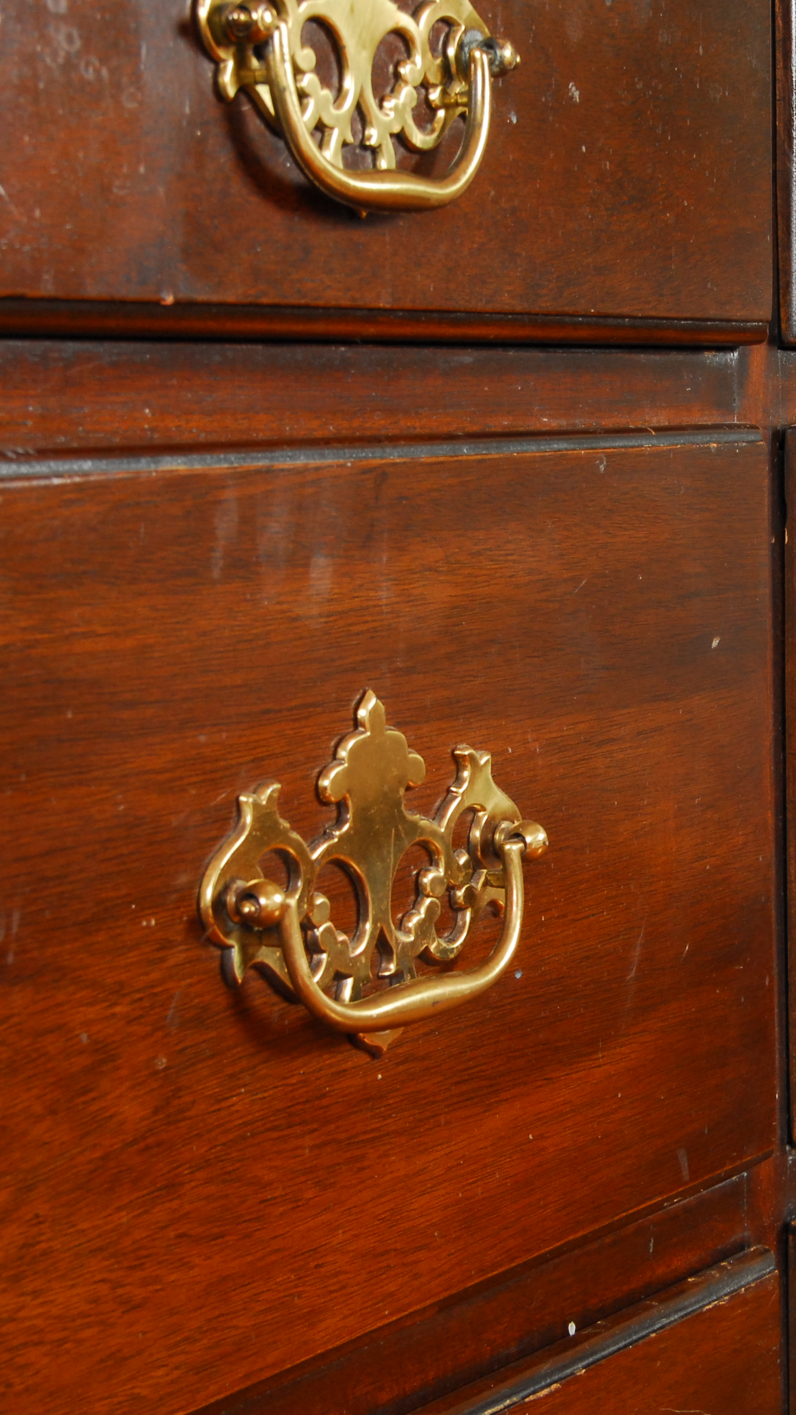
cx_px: 693
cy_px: 706
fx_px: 3377
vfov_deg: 23.7
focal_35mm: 90
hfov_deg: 13.3
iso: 400
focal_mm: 38
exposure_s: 1/125
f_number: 9
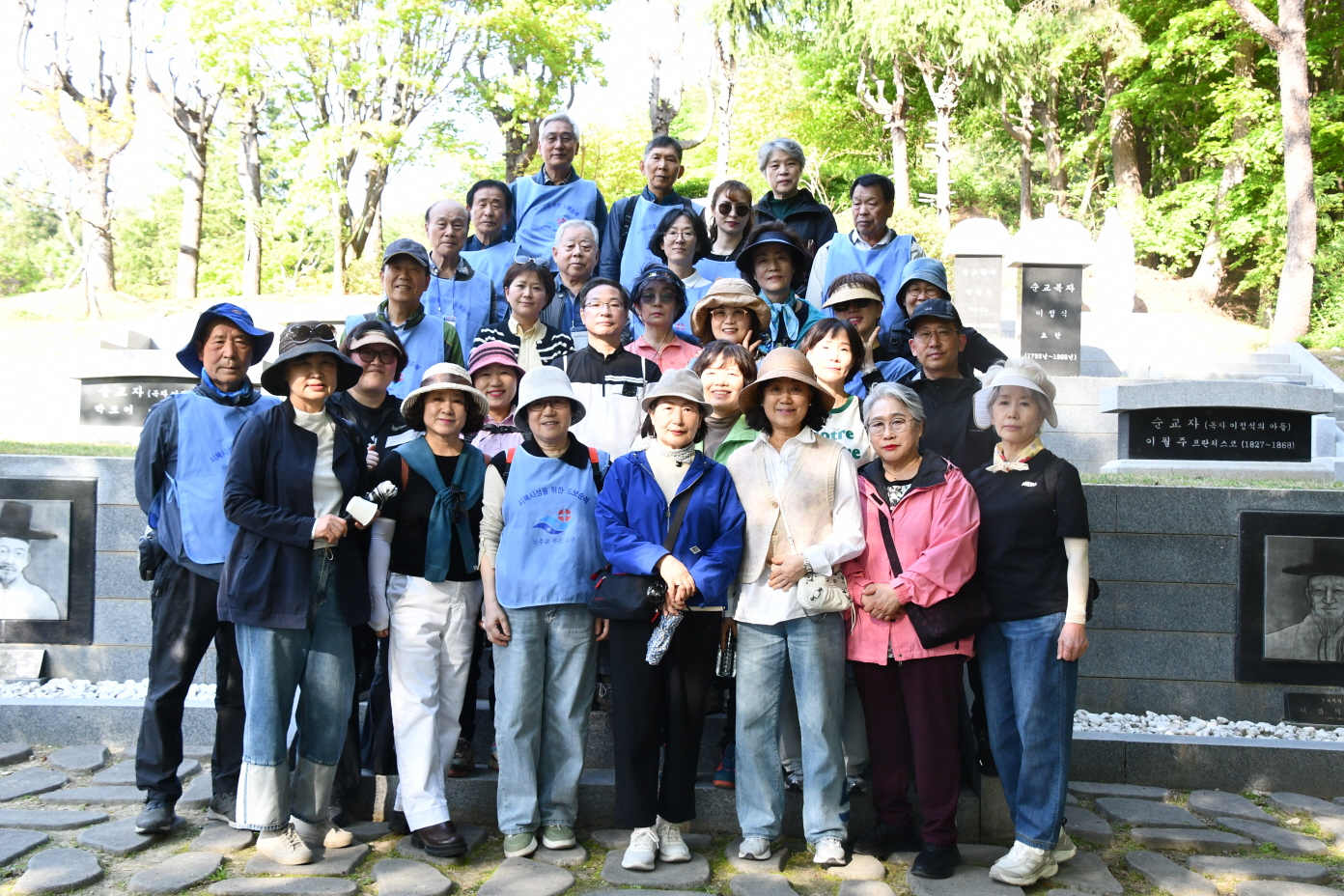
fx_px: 1344
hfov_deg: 53.1
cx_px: 672
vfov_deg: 36.9
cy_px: 448
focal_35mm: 36
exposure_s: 1/125
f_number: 8
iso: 800
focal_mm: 24
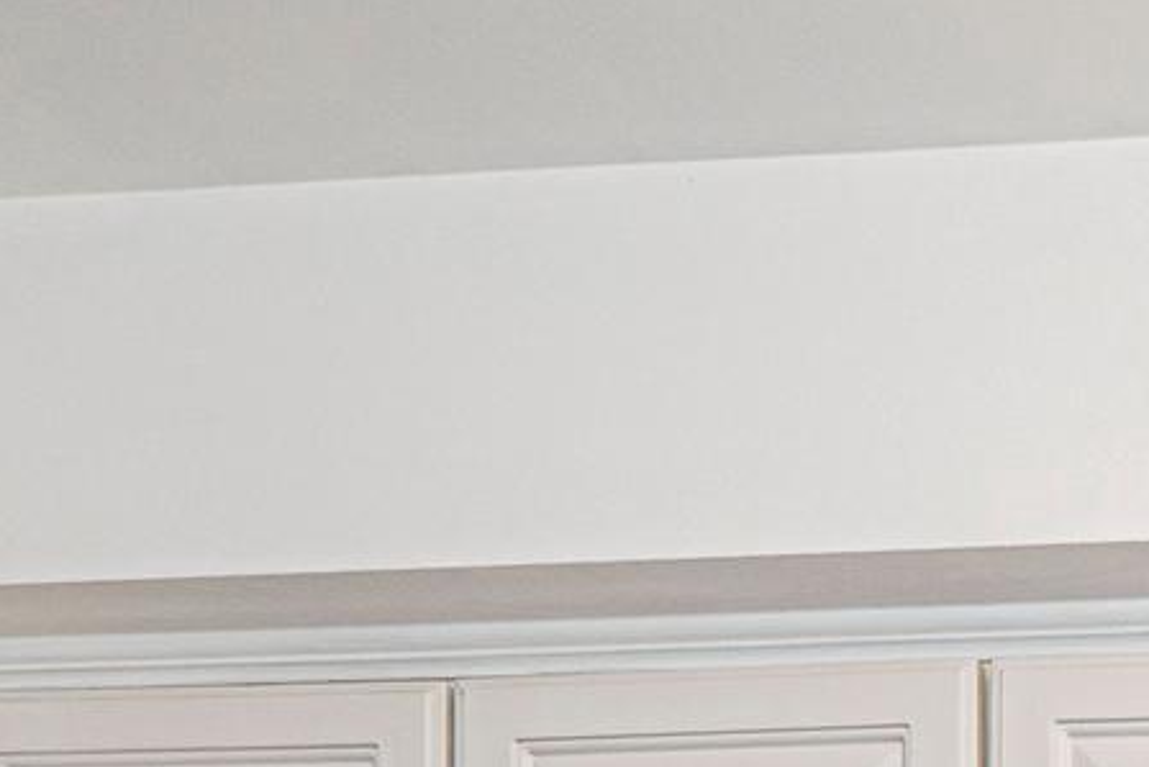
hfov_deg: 23.1
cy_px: 1728
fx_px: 2043
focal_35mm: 64
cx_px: 1867
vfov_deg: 15.0
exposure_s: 1/40
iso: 640
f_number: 4
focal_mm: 7
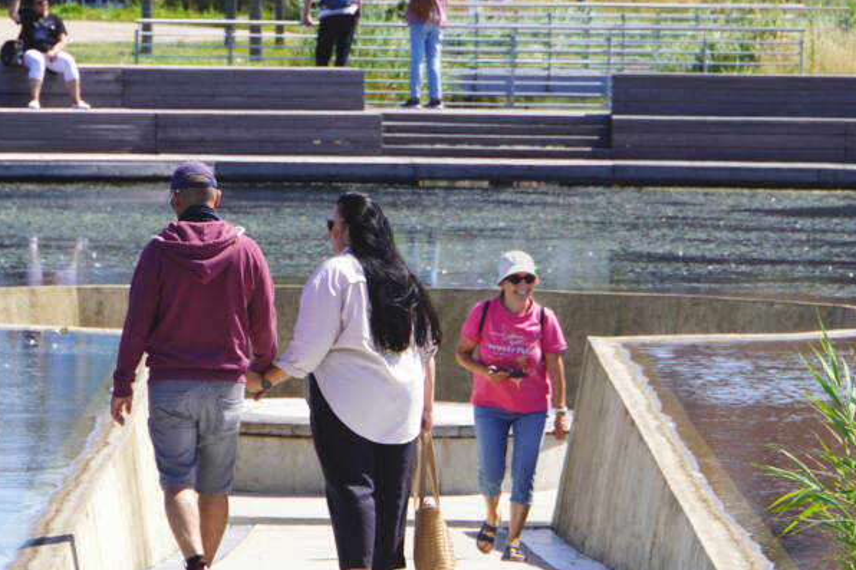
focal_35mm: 306
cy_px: 200
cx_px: 408
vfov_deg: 4.5
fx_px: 7282
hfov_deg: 6.7
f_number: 7.1
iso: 100
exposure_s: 1/200
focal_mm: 118.8
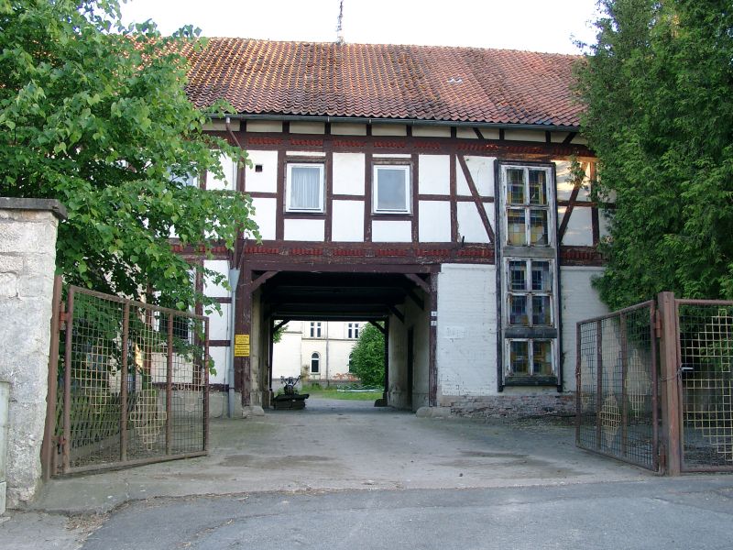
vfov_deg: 41.8
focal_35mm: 34
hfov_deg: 54.0
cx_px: 366
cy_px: 275
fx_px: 720
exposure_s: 1/71
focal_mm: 7.13
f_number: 2.8
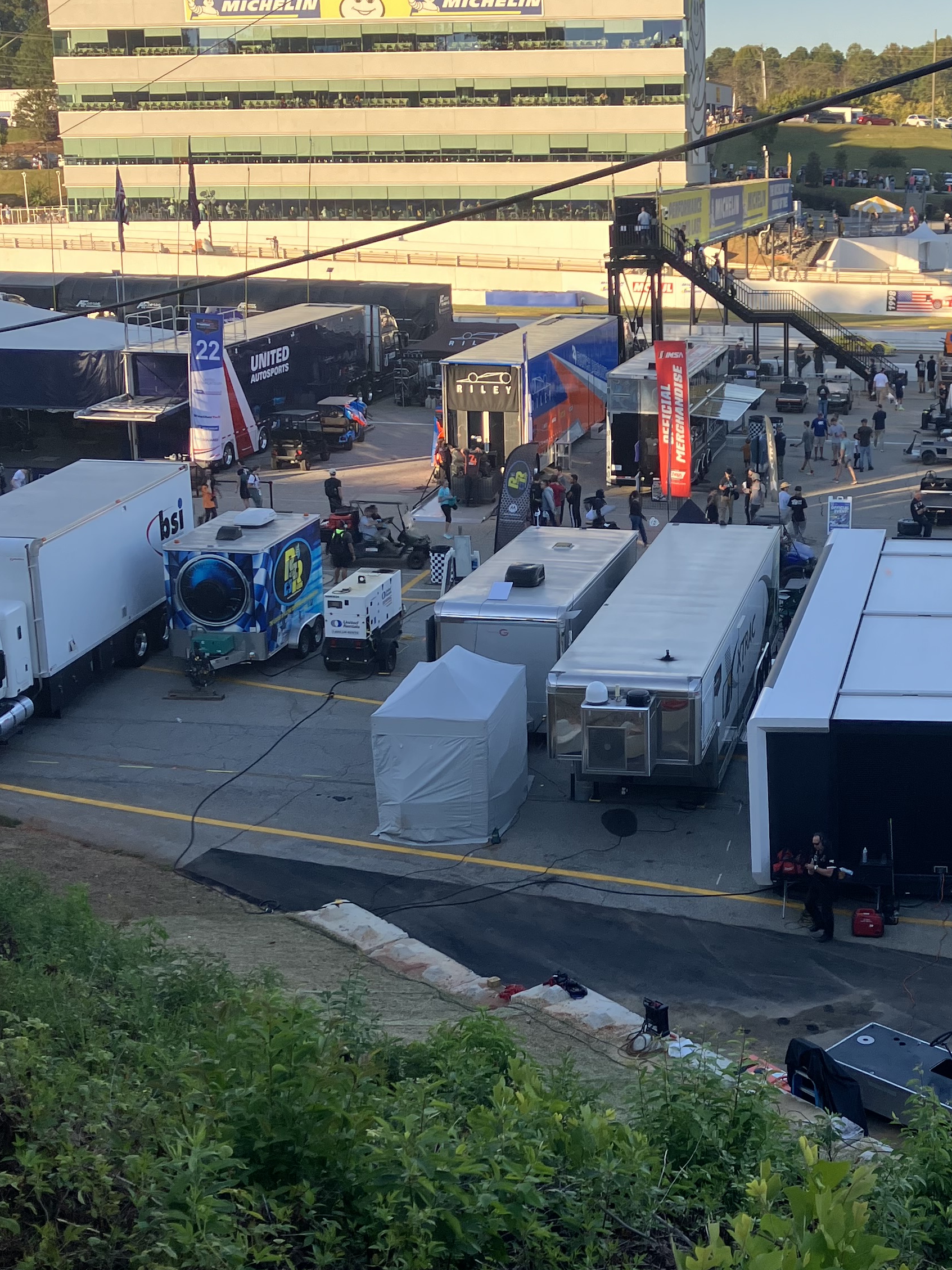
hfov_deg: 28.6
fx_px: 1834
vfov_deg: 38.2
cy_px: 634
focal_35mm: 50
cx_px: 721
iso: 32
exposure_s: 1/639
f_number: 1.8
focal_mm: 3.99
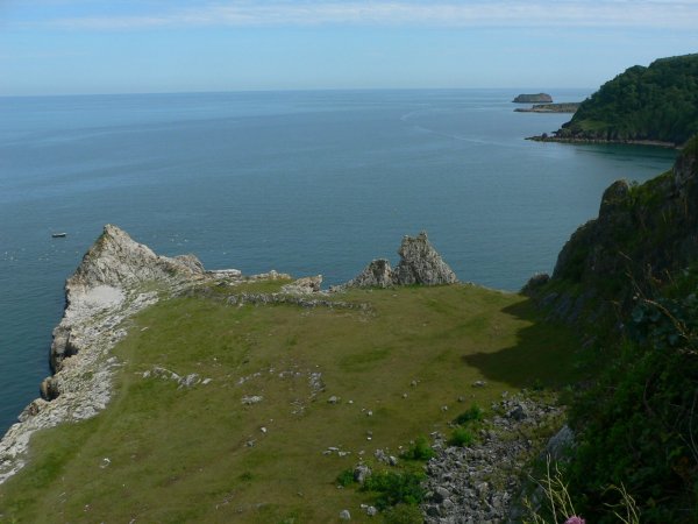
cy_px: 262
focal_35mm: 39
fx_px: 786
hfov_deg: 47.9
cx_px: 349
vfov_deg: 36.8
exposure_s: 1/800
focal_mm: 5.1
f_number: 4
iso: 80
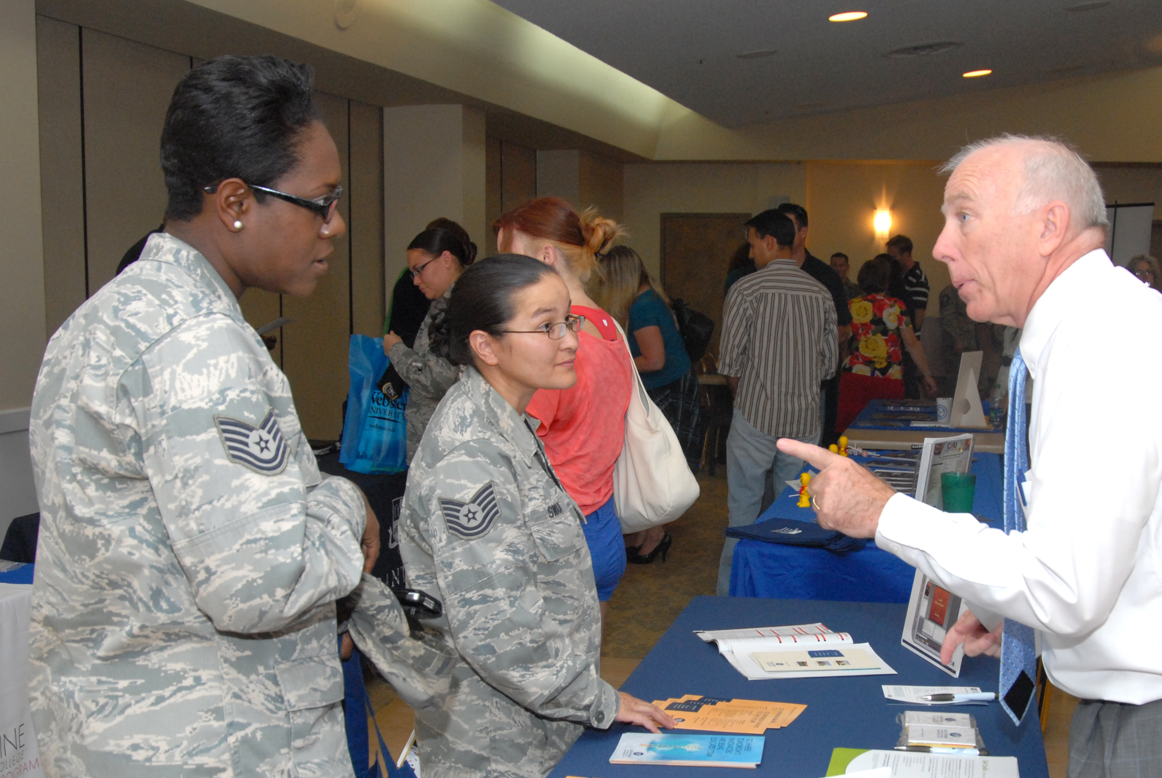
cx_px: 735
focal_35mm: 47
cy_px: 482
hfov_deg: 41.5
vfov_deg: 28.6
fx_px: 1519
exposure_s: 1/60
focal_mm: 24
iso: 640
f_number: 6.3
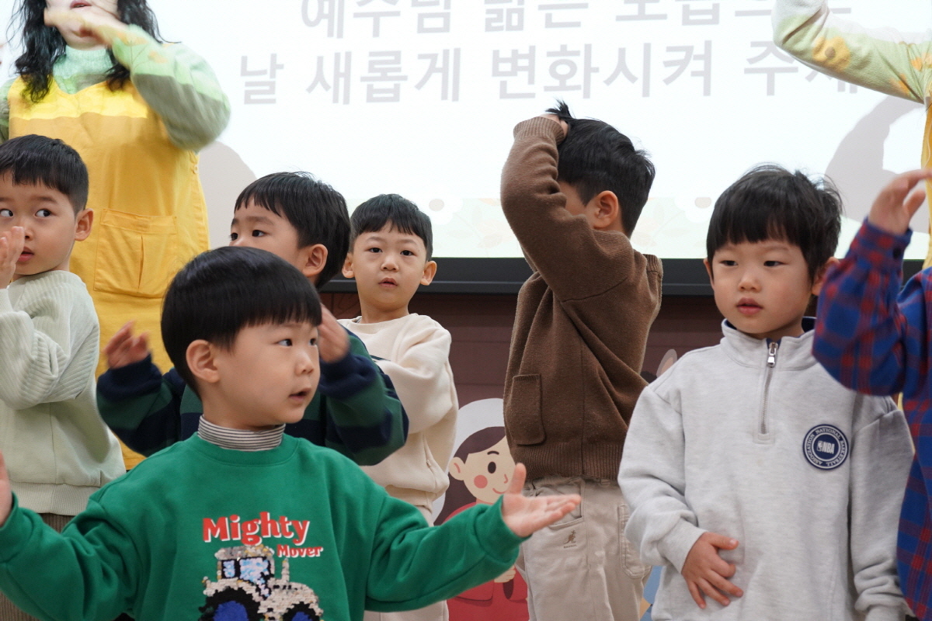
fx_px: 1553
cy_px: 310
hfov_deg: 33.4
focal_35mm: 60
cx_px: 466
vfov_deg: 22.6
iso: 2500
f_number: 7.1
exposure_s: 1/80
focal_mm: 60
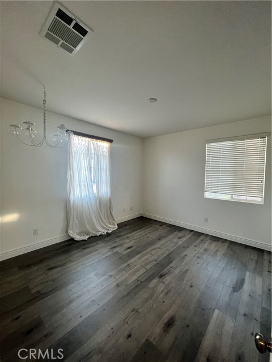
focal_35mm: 13
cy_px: 181
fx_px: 136
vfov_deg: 106.2
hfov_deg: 89.9
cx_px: 136
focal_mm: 1.57
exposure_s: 1/60
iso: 160
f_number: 1.8
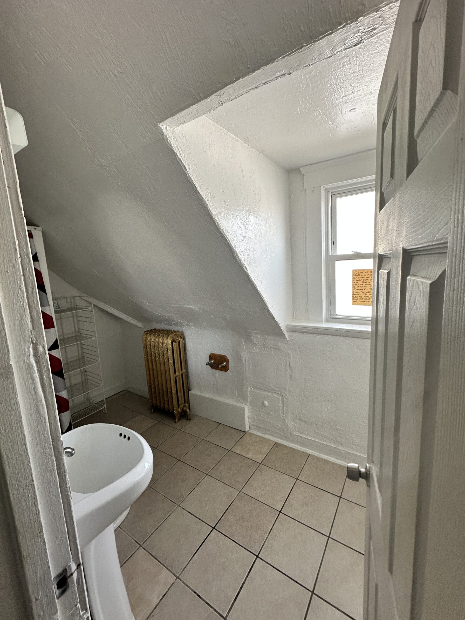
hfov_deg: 81.8
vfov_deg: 98.2
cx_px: 233
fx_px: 269
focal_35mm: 15
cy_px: 305
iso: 160
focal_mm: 2.22
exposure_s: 1/120
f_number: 2.2
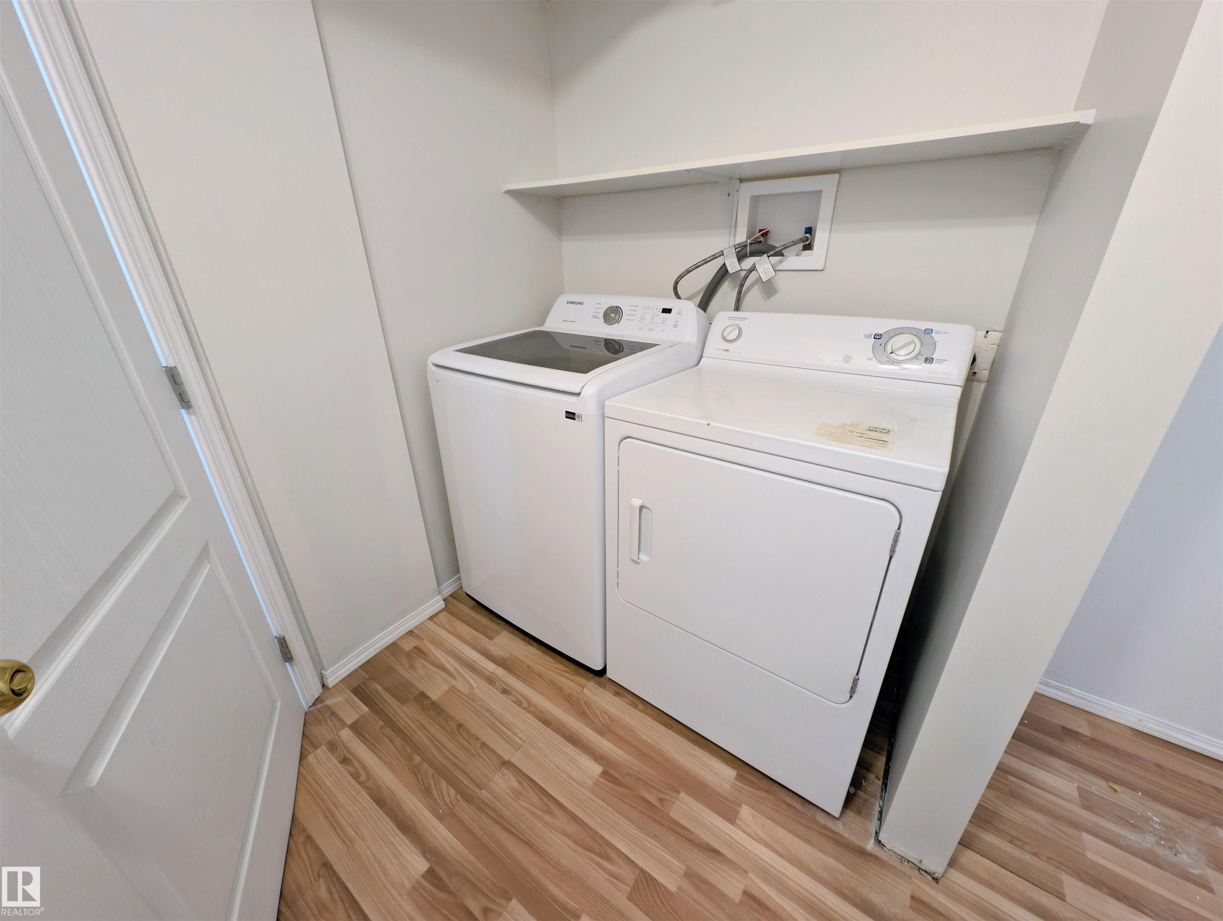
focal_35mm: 12
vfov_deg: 94.6
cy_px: 460
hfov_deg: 110.5
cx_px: 612
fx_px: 425
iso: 84
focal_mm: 2.23
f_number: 1.95
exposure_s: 1/17.1
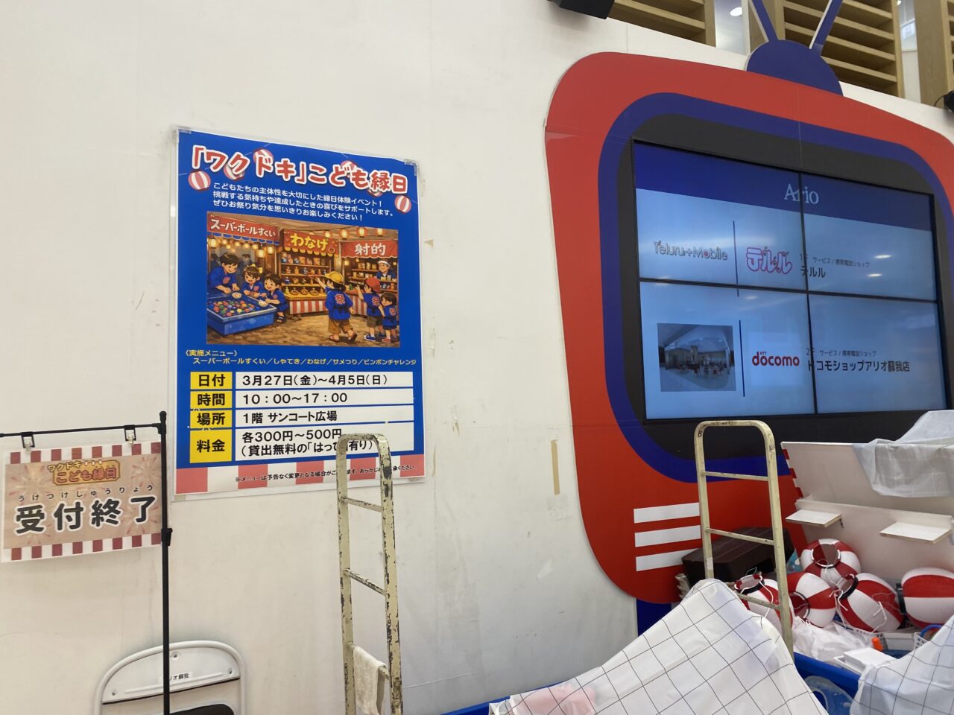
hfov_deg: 67.3
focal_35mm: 26
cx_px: 477
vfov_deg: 53.1
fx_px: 717
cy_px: 358
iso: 50
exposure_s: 1/90
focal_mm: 4.25
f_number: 1.8
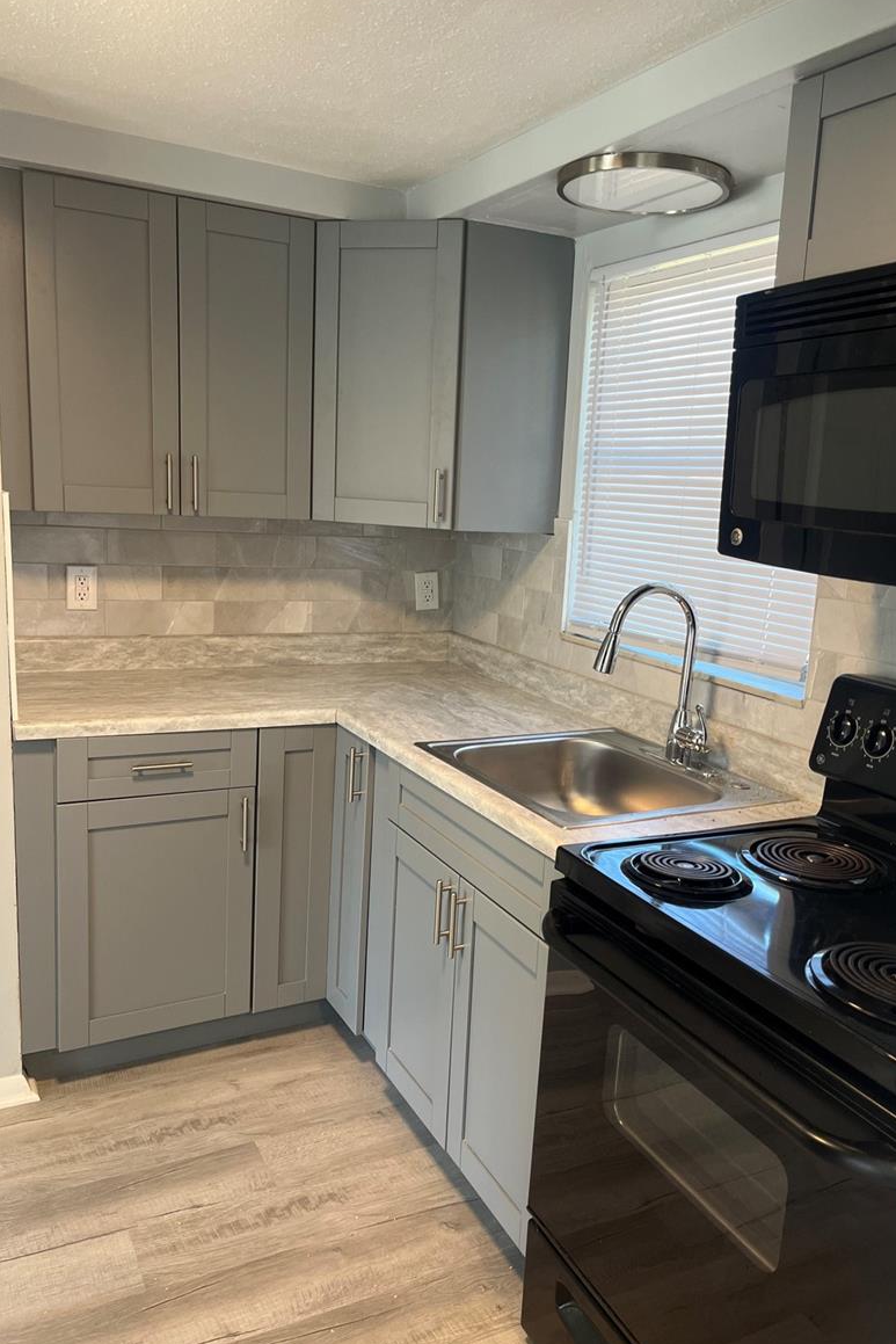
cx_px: 502
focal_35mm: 28
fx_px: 1045
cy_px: 663
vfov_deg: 65.5
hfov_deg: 46.3
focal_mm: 5.1
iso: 80
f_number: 1.6
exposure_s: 1/60
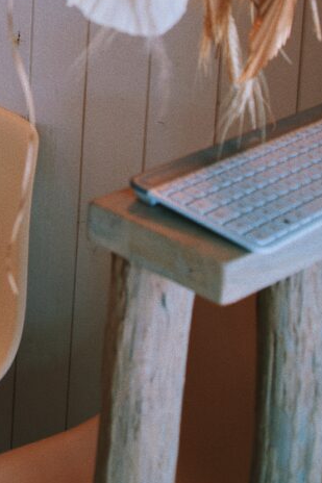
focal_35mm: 82
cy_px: -109
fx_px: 1101
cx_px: -71
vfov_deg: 22.6
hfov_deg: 16.0
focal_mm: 33
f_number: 5
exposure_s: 1/40
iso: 500
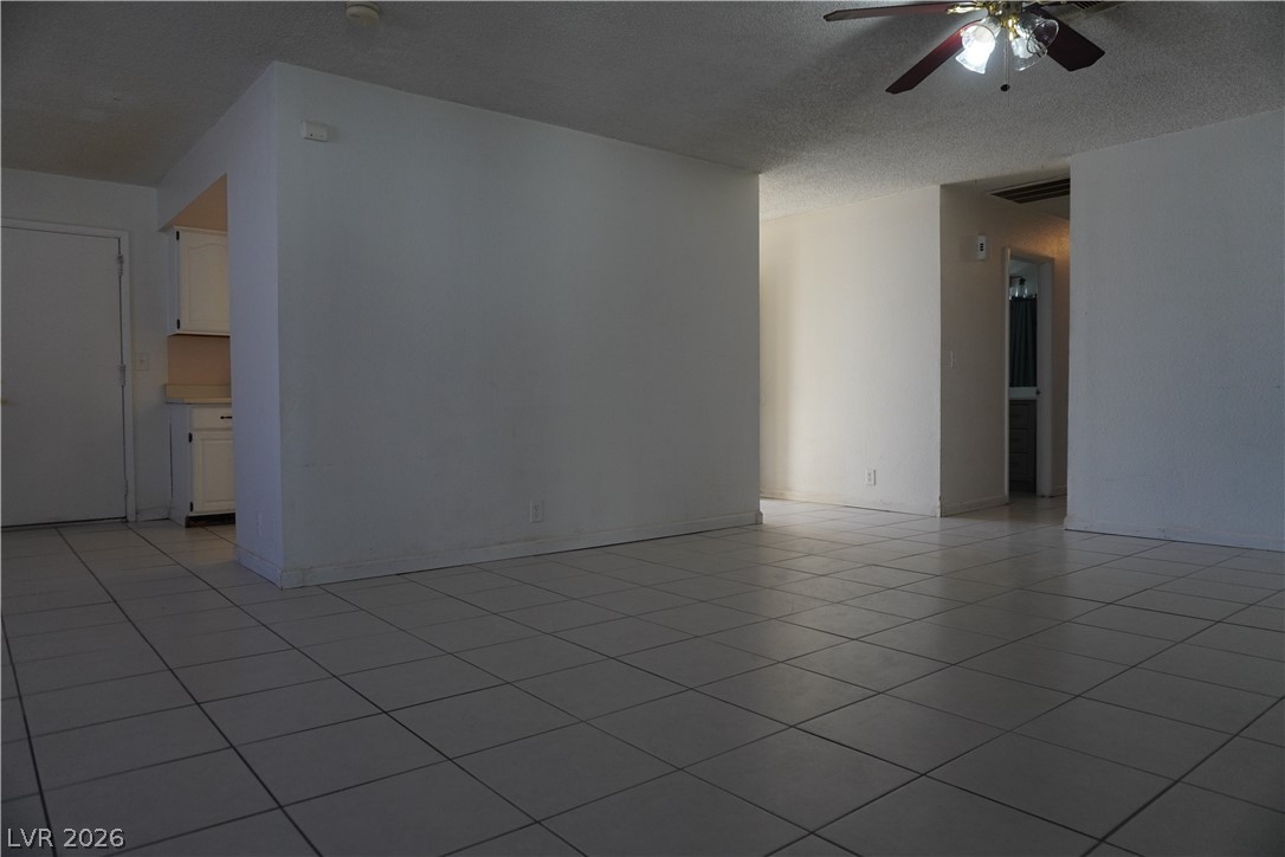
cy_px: 428
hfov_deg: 73.7
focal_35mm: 24
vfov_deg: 53.1
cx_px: 642
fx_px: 857
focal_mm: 16
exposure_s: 1/160
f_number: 4
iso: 640
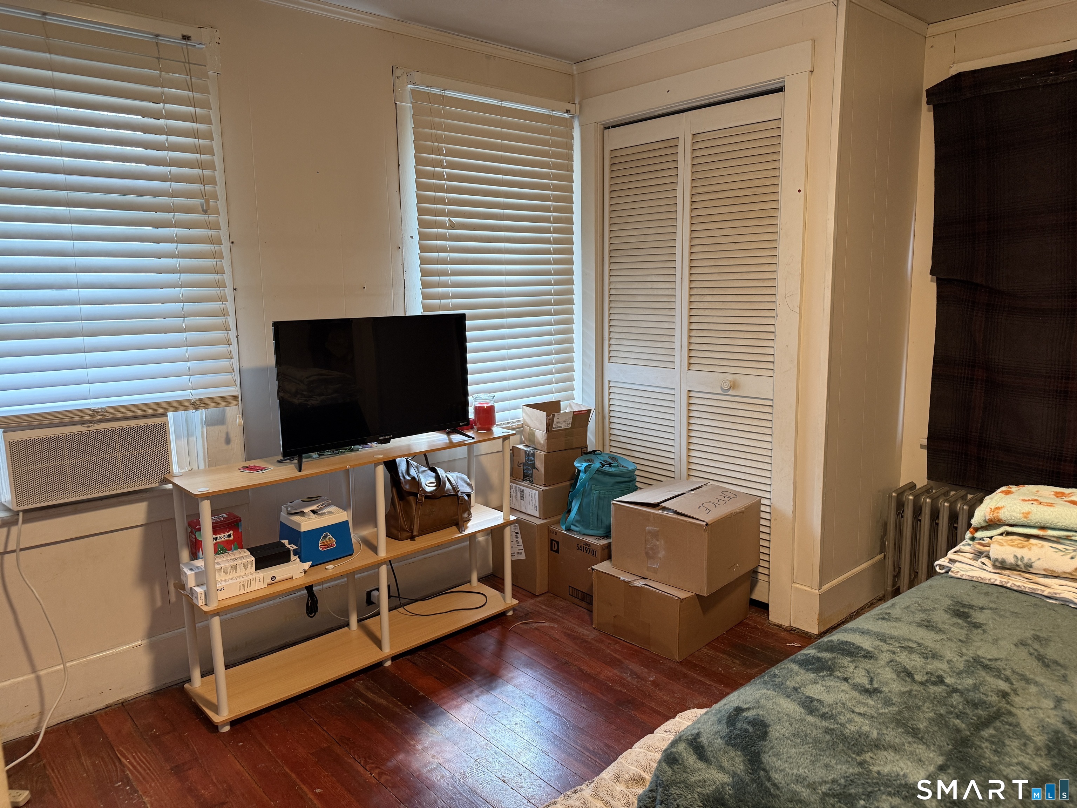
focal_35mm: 24
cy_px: 404
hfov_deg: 71.6
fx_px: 747
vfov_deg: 56.8
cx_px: 538
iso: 200
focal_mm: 6.76
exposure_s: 1/60
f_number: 1.78
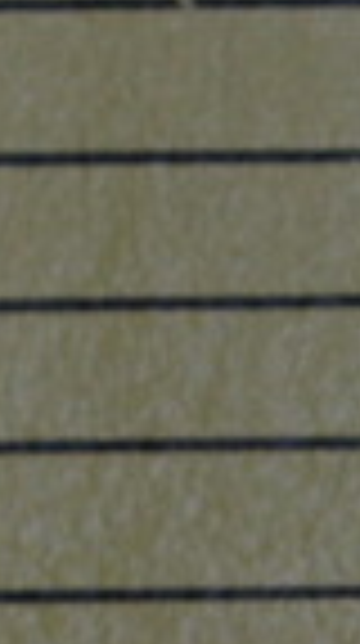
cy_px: 748
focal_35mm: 902
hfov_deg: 1.3
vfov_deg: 2.4
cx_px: -333
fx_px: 15371
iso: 640
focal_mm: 80
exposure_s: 1/500
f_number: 6.3
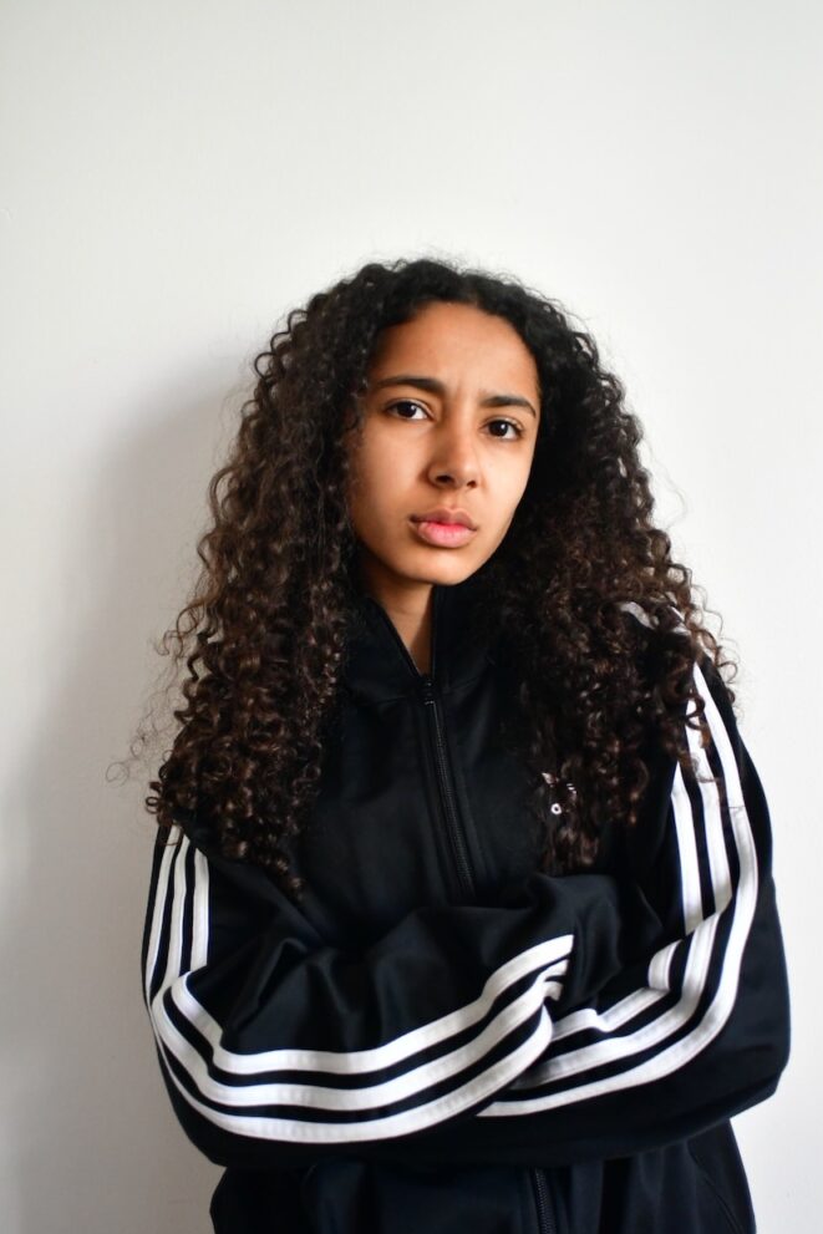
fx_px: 1063
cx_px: 424
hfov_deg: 42.3
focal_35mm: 31
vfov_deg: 60.3
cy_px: 628
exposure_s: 1/250
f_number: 2.8
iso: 3200
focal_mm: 20
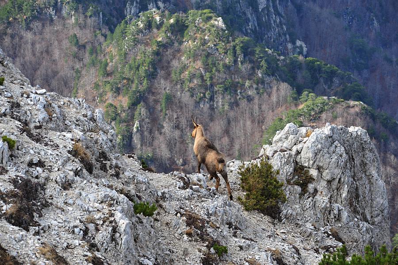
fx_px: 1657
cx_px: 199
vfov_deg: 9.1
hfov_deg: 13.7
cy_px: 132
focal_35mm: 150
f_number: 9
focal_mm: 150
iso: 500
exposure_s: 1/320
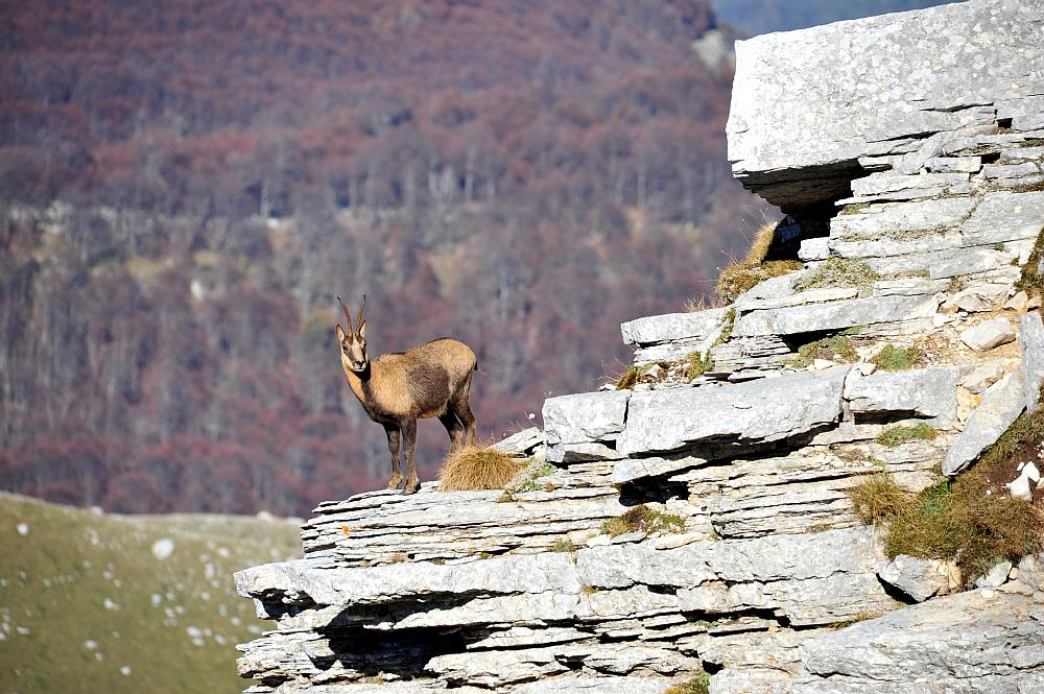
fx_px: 14488
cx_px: 522
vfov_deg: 2.7
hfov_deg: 4.1
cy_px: 347
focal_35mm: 500
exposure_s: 1/500
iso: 320
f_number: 11
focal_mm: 500
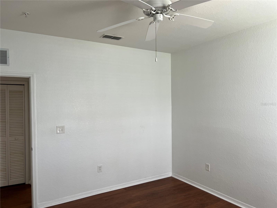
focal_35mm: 26
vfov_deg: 53.1
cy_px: 104
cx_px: 138
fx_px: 208
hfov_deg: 67.3
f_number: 1.5
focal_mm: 5.7
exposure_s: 1/120
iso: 80
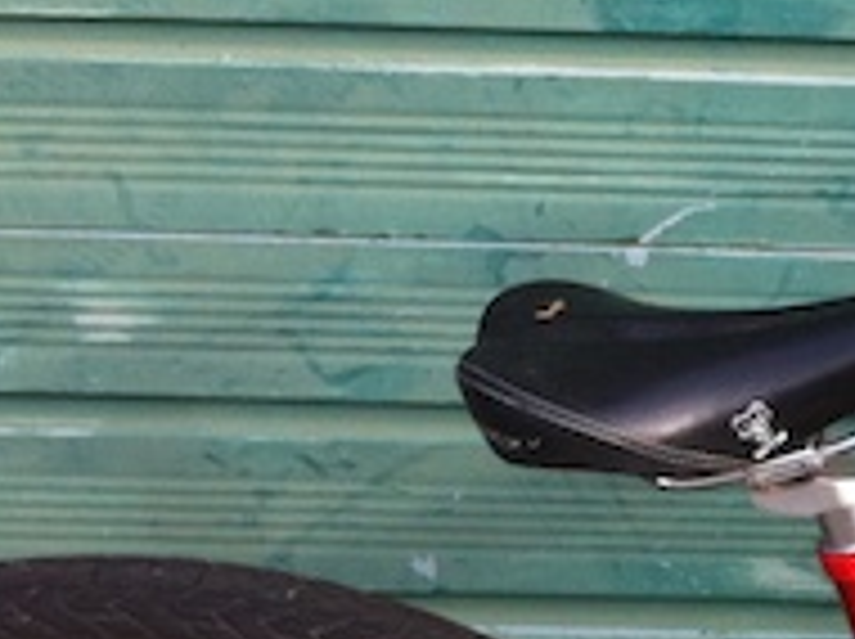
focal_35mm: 147
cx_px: 1292
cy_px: 711
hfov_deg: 12.7
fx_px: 3626
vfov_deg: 10.0
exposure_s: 1/175
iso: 80
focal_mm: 3.85
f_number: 2.8
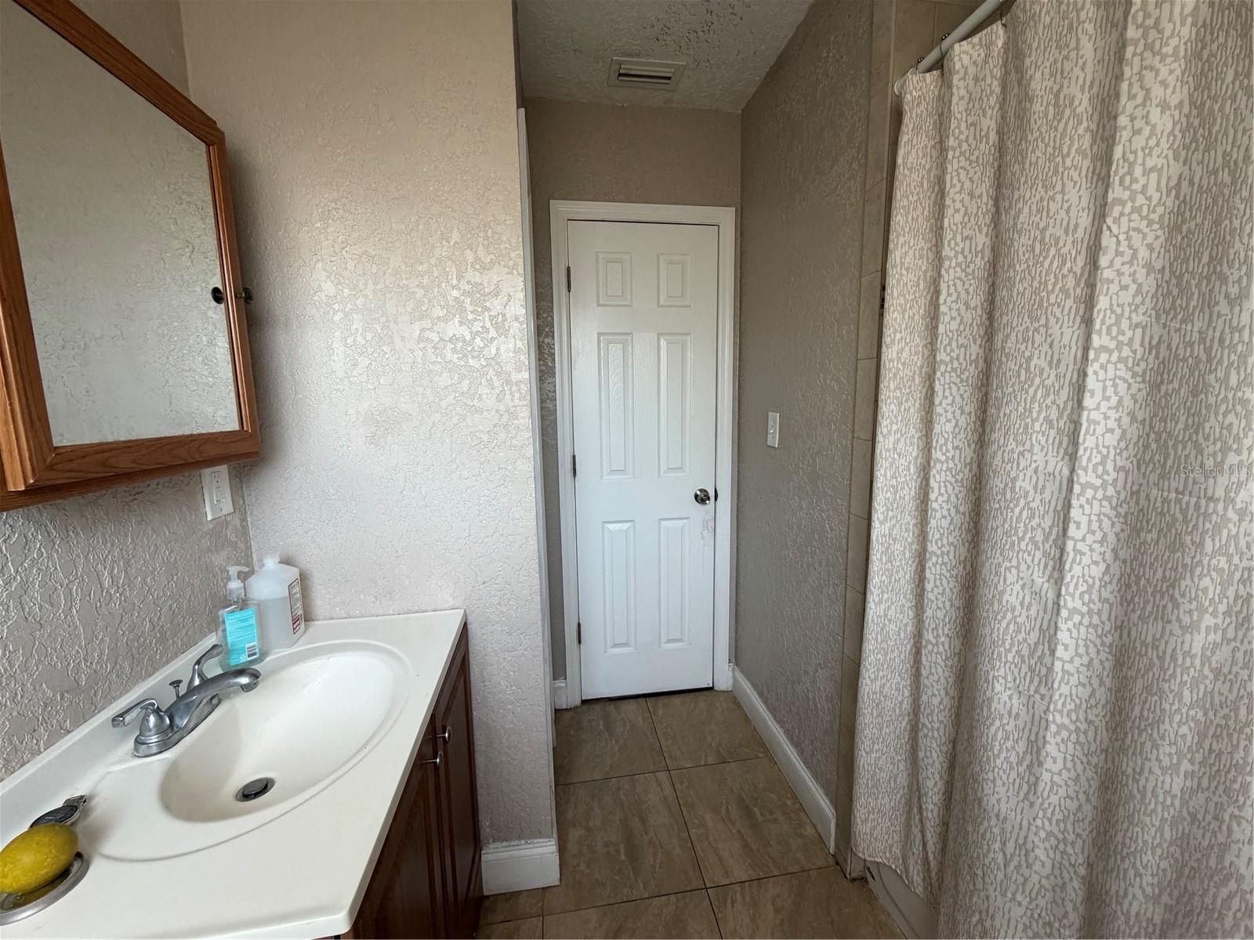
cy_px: 470
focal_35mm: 14
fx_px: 507
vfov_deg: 85.7
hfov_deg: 102.1
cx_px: 627
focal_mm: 2.22
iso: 250
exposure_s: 1/121
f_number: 2.2
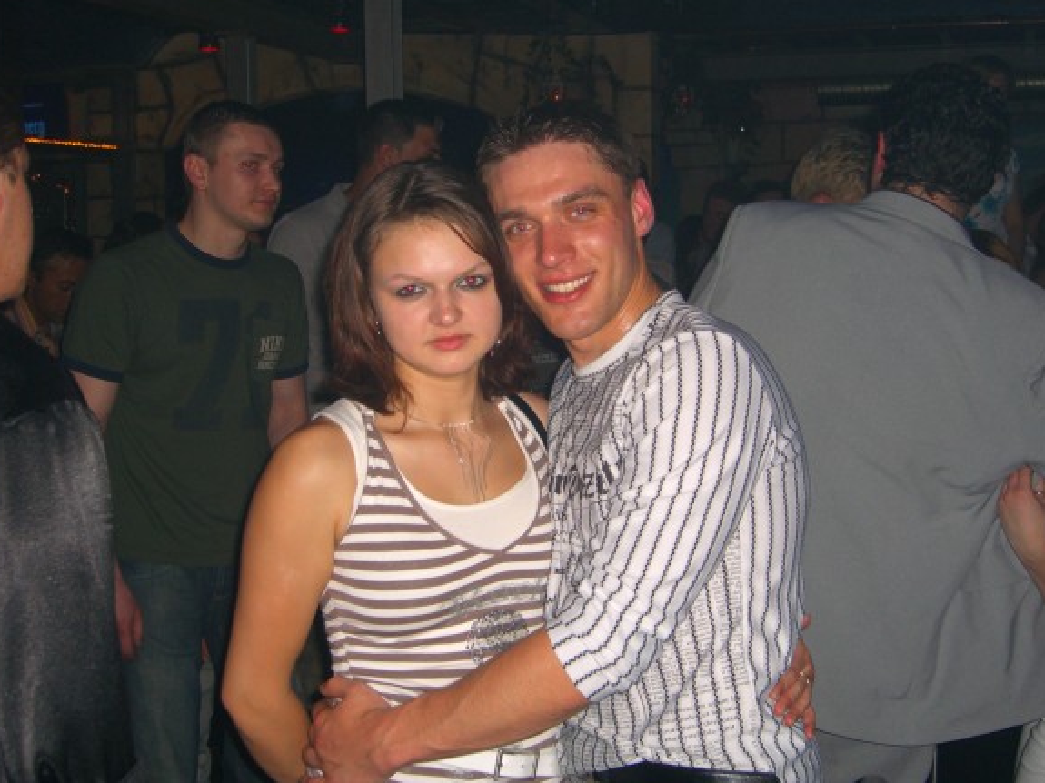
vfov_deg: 30.3
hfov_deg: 39.7
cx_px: 522
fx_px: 1449
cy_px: 380
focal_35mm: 48
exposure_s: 1/60
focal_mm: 9.5
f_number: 3.1
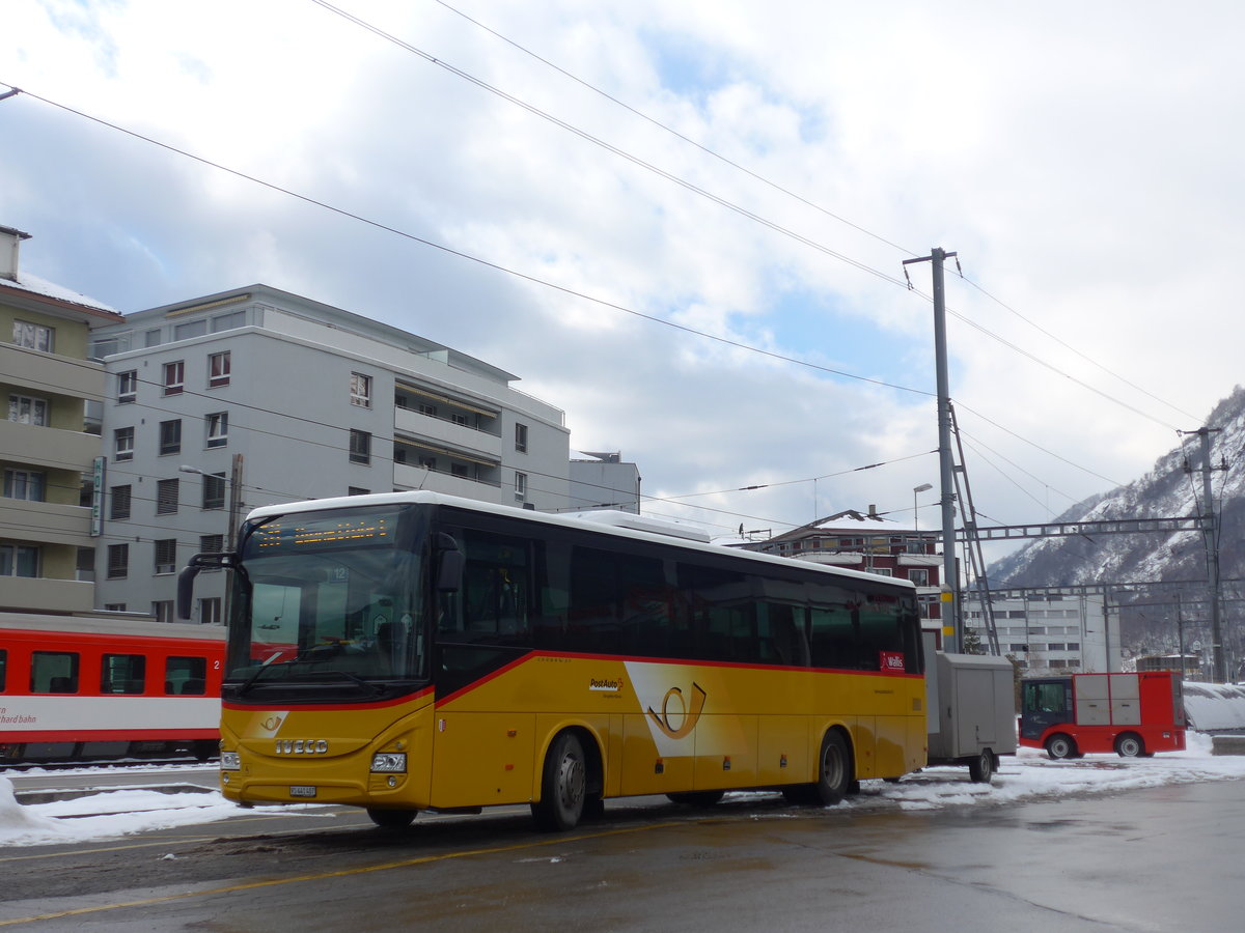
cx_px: 622
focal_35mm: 46
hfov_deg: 41.2
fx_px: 1654
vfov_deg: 31.5
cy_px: 466
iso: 80
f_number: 3
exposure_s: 1/1600
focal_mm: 9.5
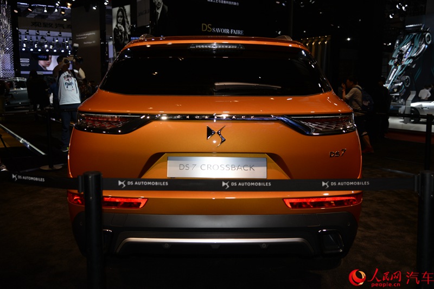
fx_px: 410
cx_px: 217
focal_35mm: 34
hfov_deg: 55.8
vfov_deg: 38.9
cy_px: 144
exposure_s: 1/160
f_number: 4
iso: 800
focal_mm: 34
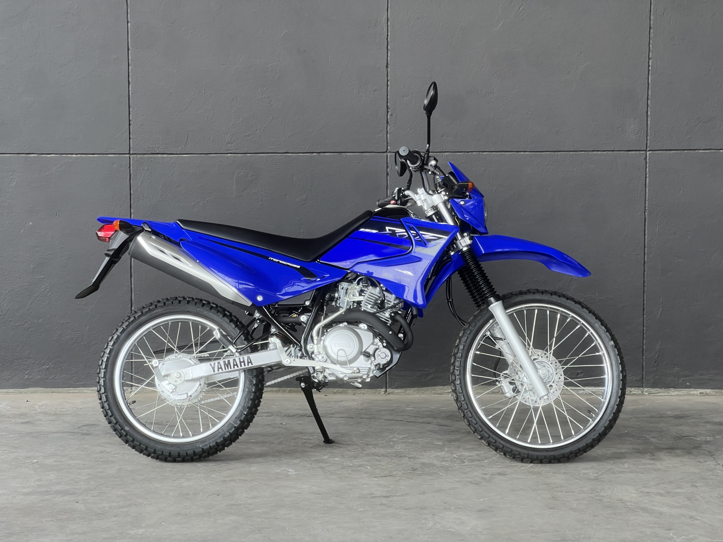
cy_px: 271
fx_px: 1608
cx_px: 362
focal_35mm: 77
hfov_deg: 25.3
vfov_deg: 19.1
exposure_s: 1/99
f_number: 2.8
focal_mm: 9
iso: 80
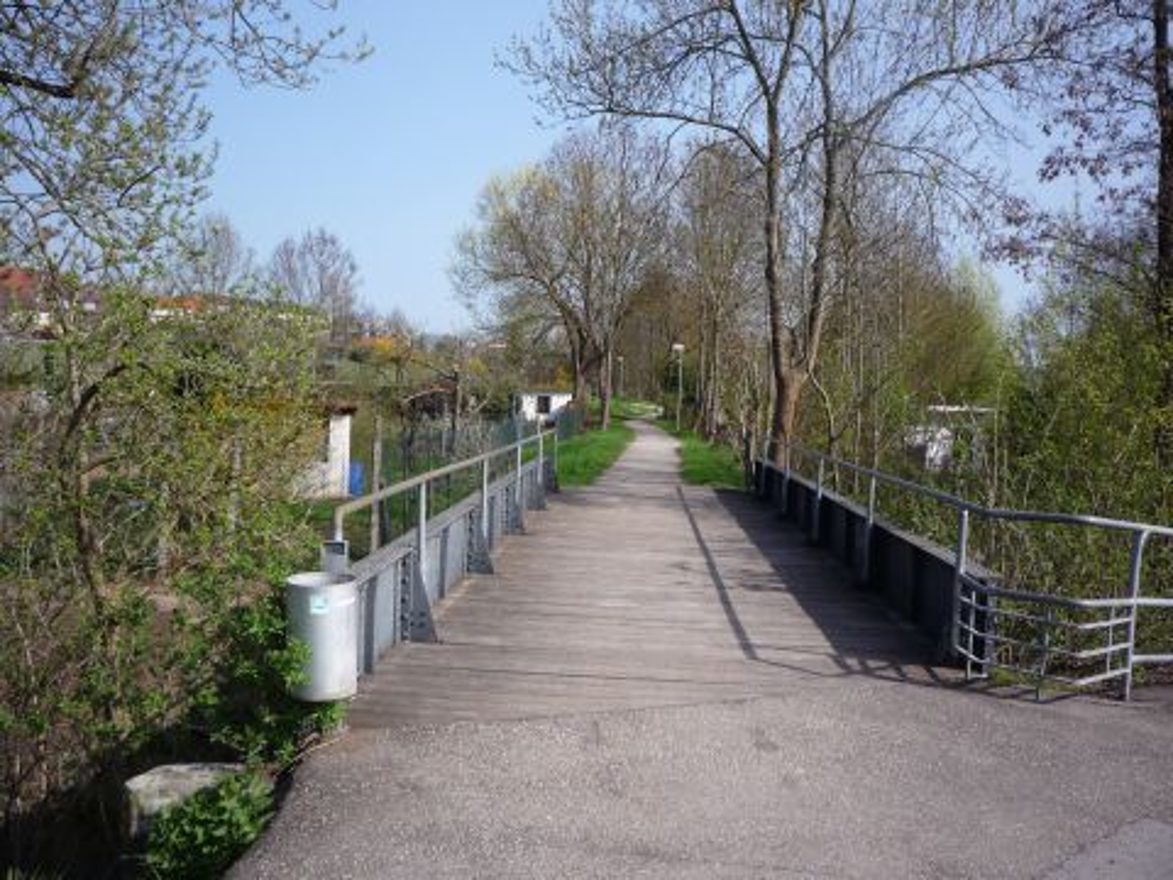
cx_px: 586
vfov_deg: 44.2
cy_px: 440
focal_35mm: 32
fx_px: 1084
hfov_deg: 56.8
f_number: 4.5
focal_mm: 5.2
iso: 100
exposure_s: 1/400
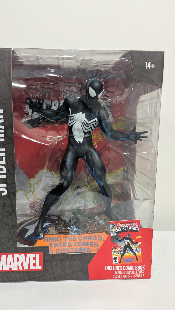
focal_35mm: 27
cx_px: 69
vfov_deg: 69.9
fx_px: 223
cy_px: 158
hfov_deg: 42.7
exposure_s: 1/60
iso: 152
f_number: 1.85
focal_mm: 6.81
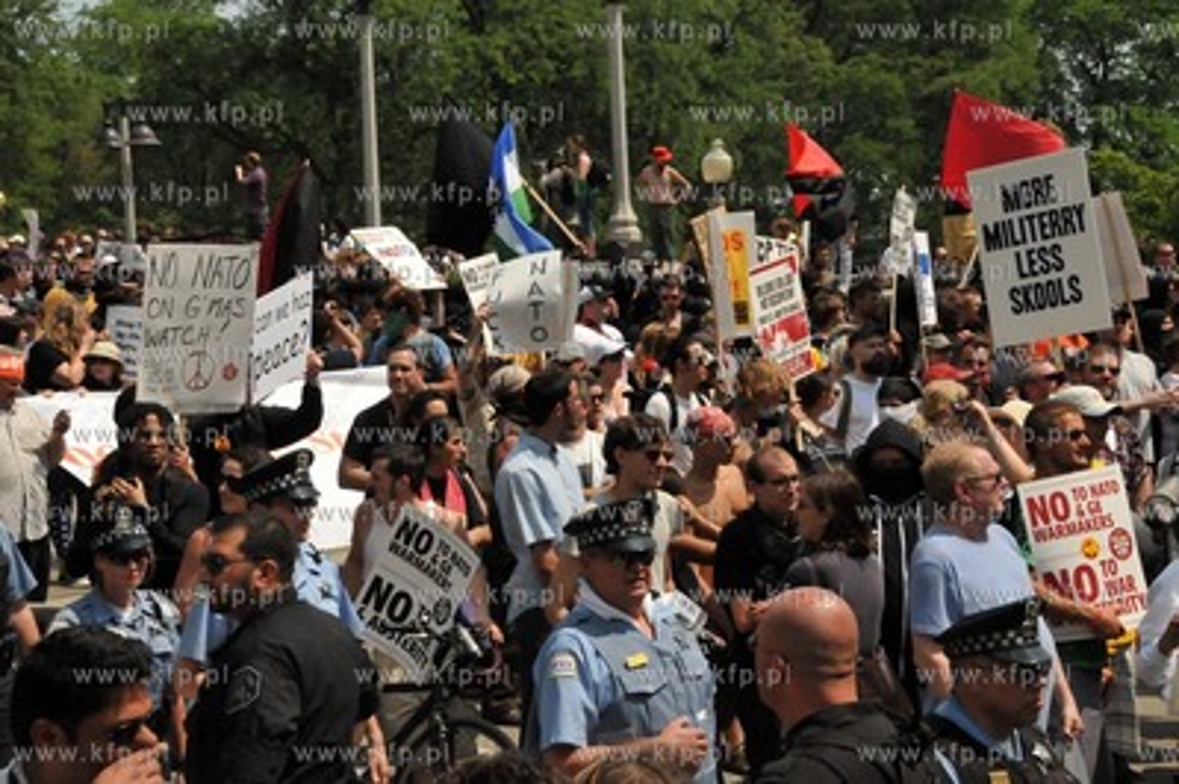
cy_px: 392
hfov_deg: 26.0
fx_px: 2552
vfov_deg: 17.5
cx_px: 590
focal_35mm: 78
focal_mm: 52
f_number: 11
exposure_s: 1/3200
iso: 1800
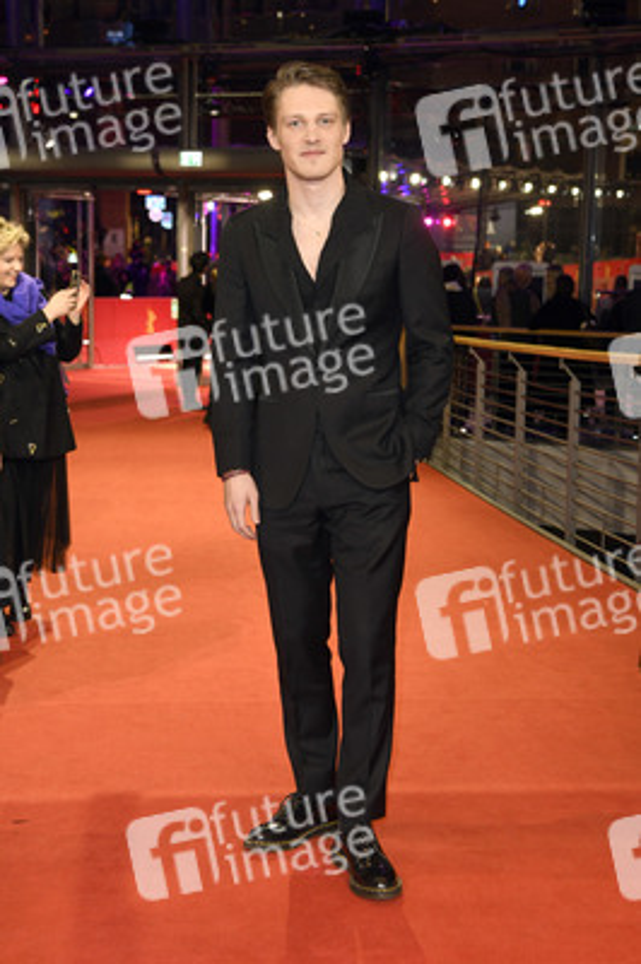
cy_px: 482
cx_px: 320
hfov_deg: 26.9
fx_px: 1338
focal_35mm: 50
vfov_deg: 39.6
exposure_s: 1/160
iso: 1250
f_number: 5
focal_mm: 50
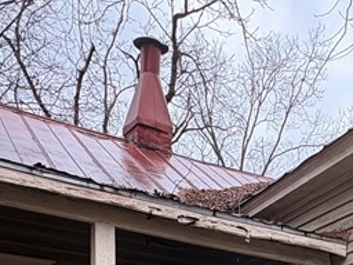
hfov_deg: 33.3
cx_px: 284
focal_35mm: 56
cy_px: 411
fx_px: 571
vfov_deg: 21.4
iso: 40
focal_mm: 2.22
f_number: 2.2
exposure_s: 1/99
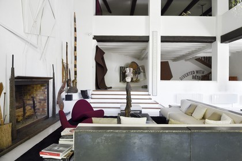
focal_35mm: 24
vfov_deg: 53.1
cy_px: 80
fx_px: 161
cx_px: 121
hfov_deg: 73.7
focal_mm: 24
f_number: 5.6
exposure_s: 1/20
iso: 800
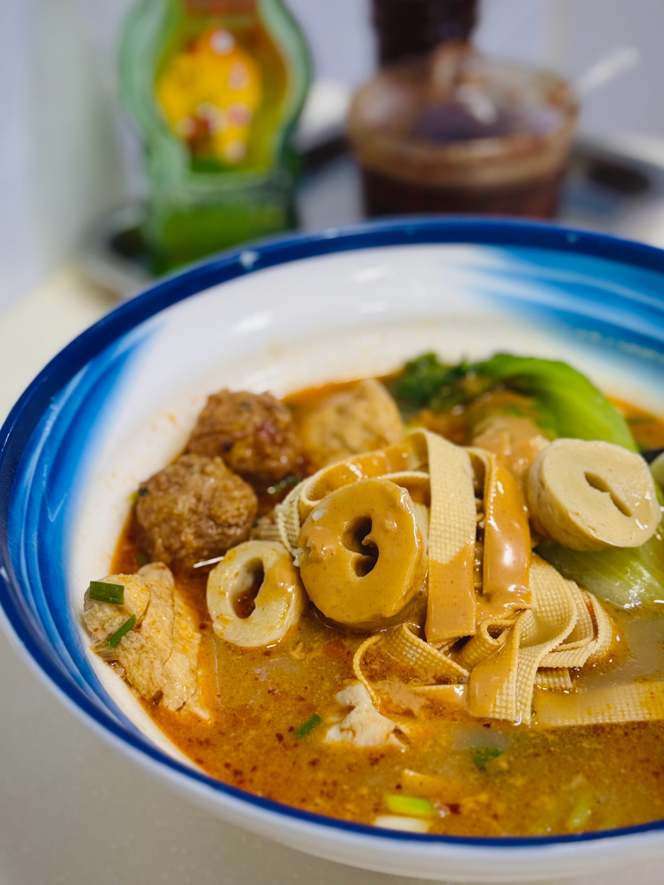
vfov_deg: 39.7
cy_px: 442
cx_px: 332
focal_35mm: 48
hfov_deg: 30.3
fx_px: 1227
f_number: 1.78
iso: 100
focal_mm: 6.76
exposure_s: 1/50
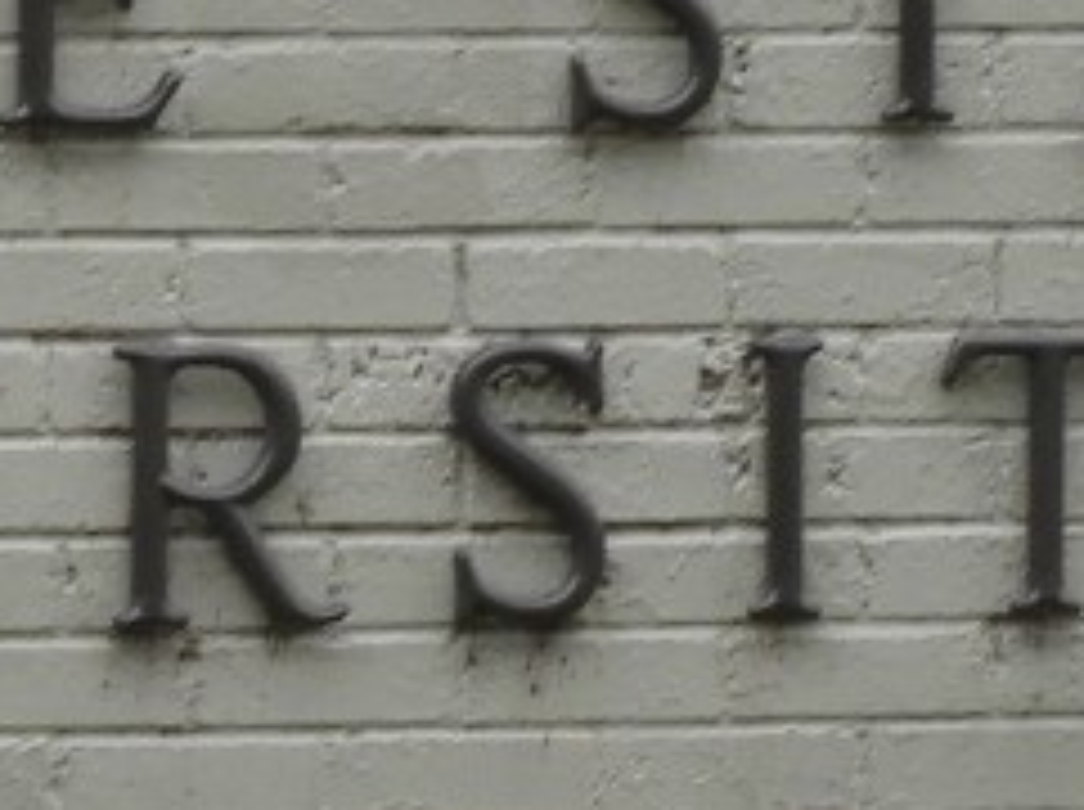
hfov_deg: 2.7
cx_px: -9
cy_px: 590
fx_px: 23389
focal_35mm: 748
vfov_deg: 2.0
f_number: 5
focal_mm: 22.4
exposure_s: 1/60
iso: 140
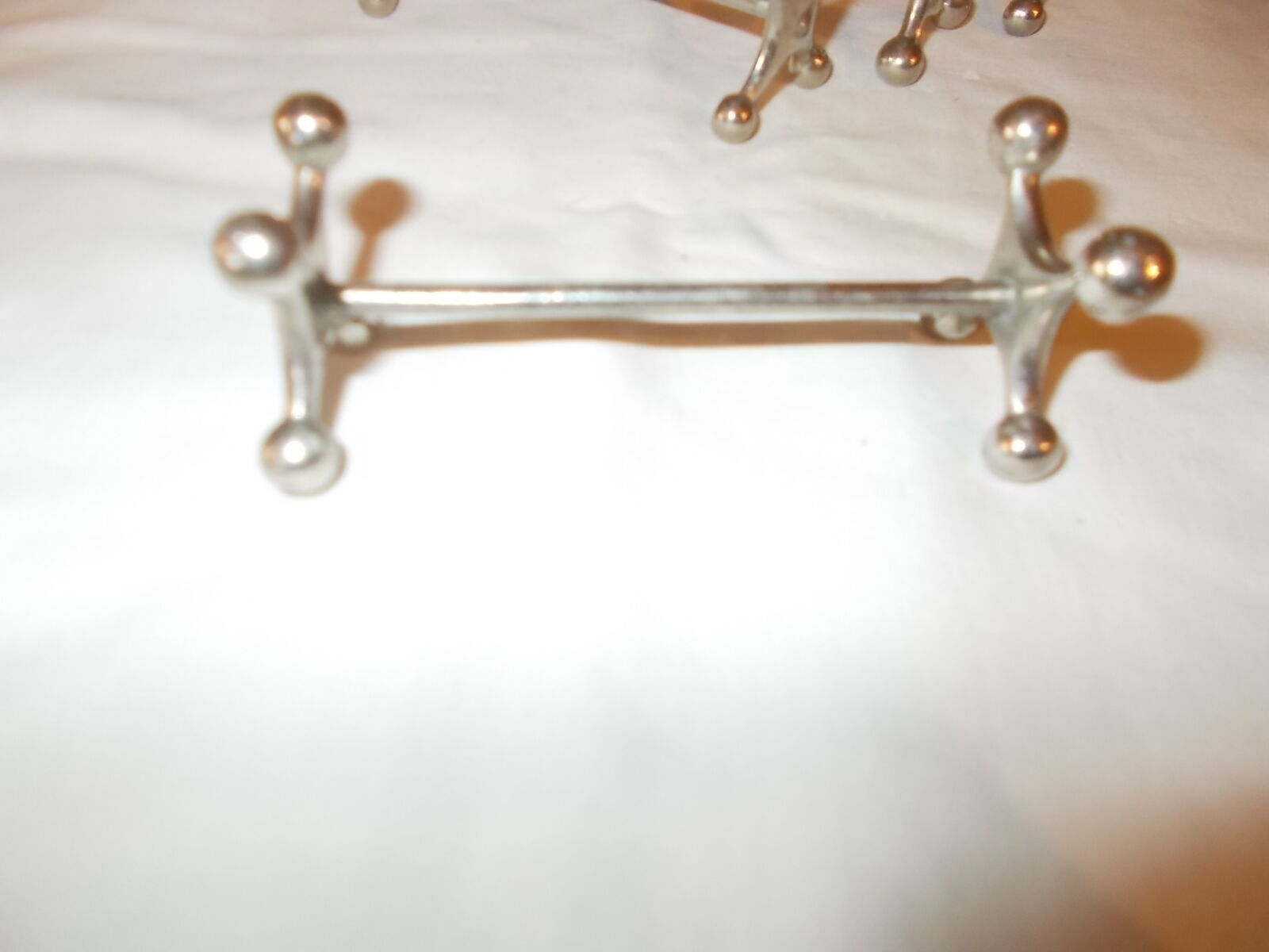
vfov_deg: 53.1
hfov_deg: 67.3
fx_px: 953
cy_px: 476
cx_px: 634
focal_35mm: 26
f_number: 3.2
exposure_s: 1/25
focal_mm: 4.6
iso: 200
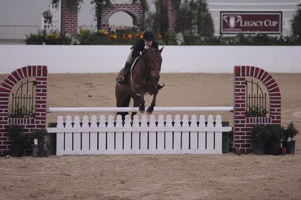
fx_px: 2181
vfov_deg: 5.3
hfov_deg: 7.9
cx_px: 152
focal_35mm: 261
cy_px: 71
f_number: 2.8
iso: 5000
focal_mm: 200
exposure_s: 1/400
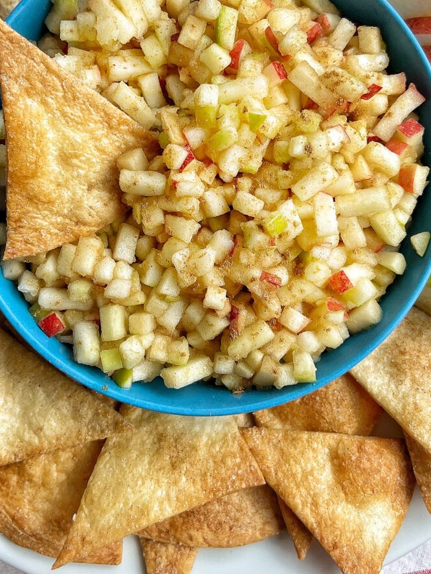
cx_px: 182
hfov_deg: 32.1
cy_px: 199
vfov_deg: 41.6
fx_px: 747
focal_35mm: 45
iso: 50
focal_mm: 5.7
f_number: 1.5
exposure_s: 1/350
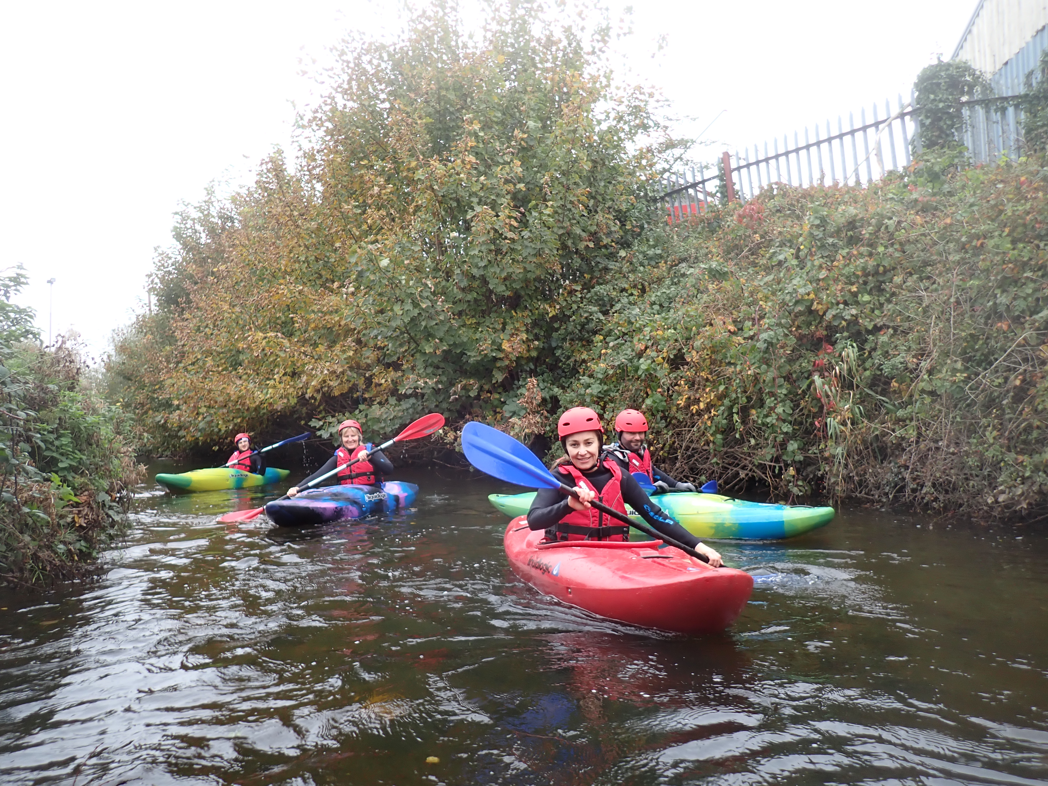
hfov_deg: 69.4
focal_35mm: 25
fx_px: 757
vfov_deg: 54.9
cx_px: 524
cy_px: 393
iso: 100
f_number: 2
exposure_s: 1/125
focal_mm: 4.5
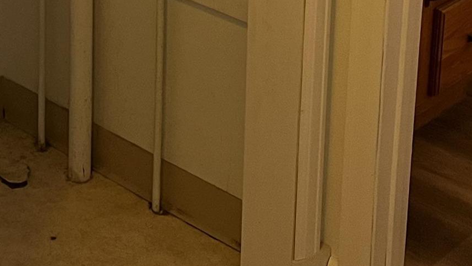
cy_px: -206
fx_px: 1277
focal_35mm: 102
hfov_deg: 20.4
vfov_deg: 11.1
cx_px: 25
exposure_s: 1/60
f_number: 1.6
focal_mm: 5.1
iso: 400
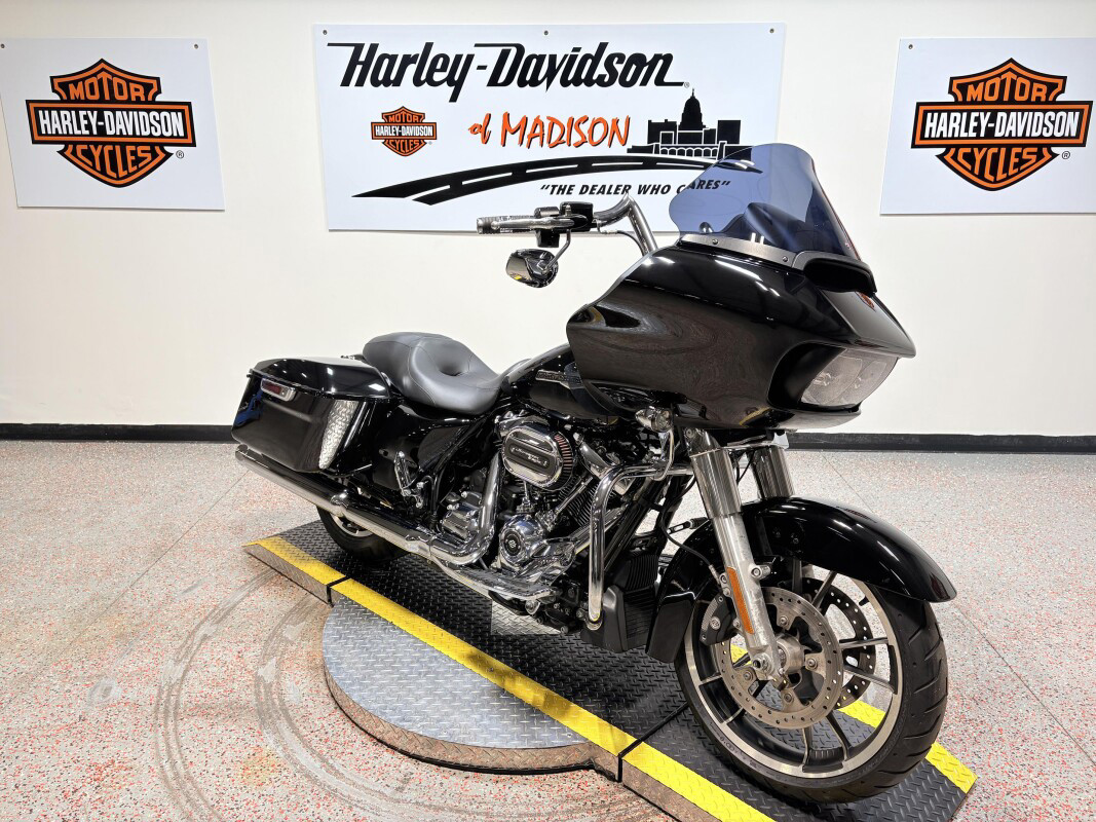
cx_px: 548
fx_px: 823
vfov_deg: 53.1
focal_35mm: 26
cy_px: 411
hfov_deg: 67.3
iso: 40
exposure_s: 1/120
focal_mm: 5.96
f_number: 1.6
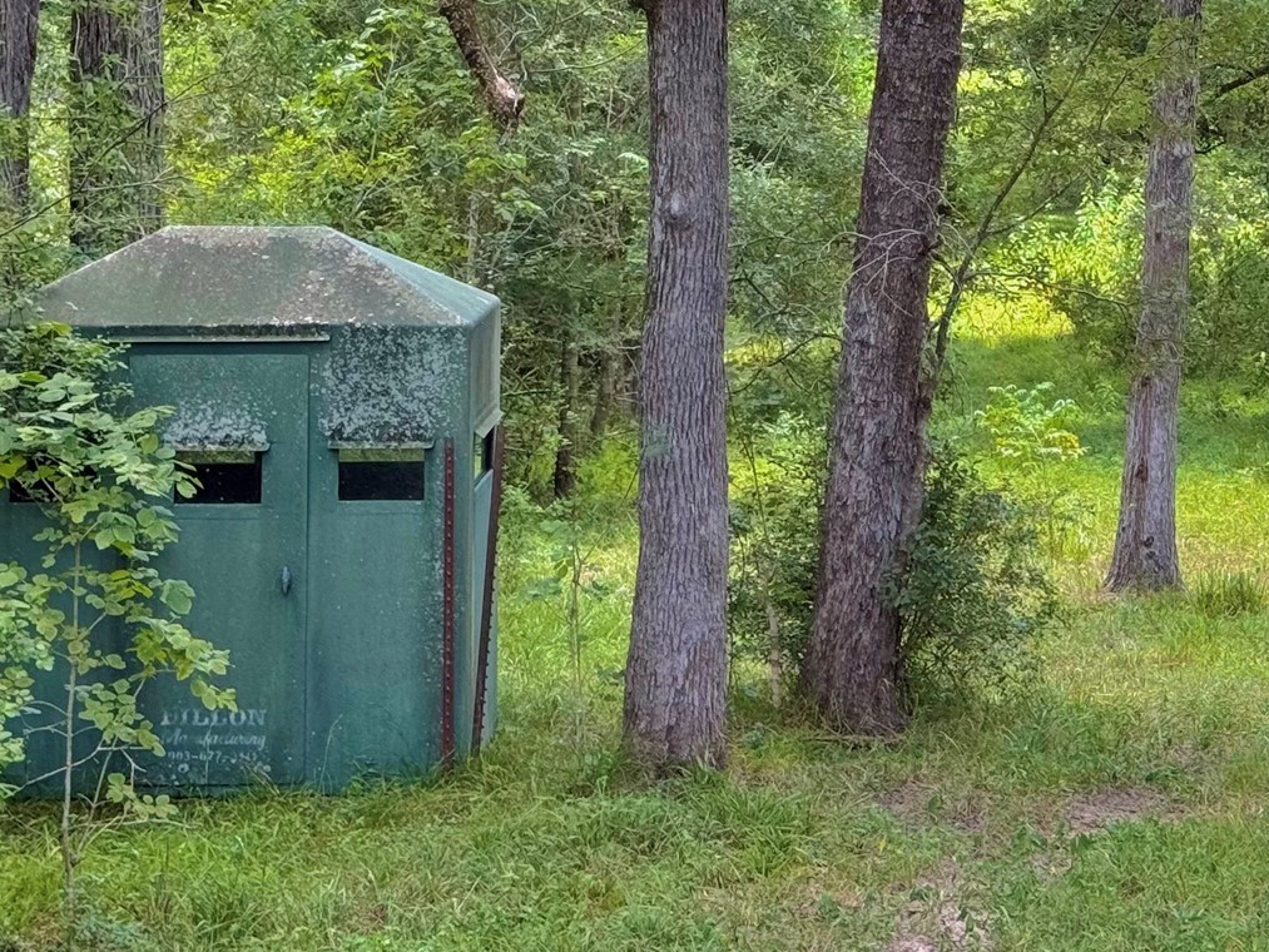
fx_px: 3556
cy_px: 49
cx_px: 931
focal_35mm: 97
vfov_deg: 15.0
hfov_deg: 20.1
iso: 100
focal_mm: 6.76
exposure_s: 1/336
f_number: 1.78
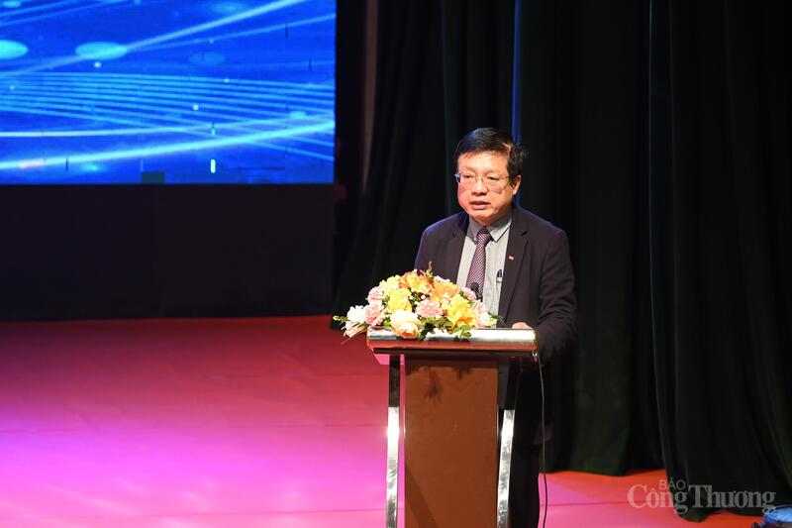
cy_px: 264
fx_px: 3959
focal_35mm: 180
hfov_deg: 11.4
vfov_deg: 7.6
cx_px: 396
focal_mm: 120
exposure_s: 1/200
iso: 2000
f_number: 4
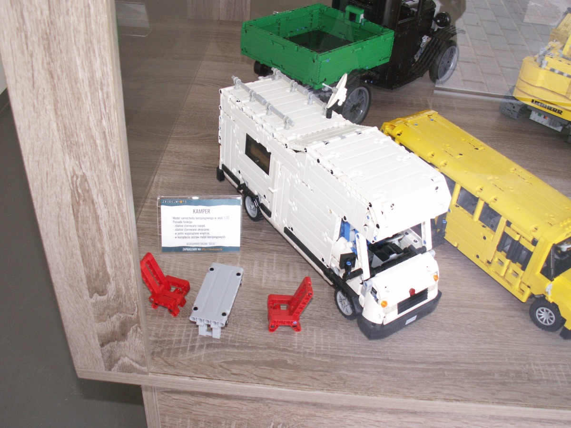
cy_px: 214
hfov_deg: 52.6
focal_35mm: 35
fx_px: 577
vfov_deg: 40.7
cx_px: 286
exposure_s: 1/60
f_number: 2.8
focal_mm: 5.86
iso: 100
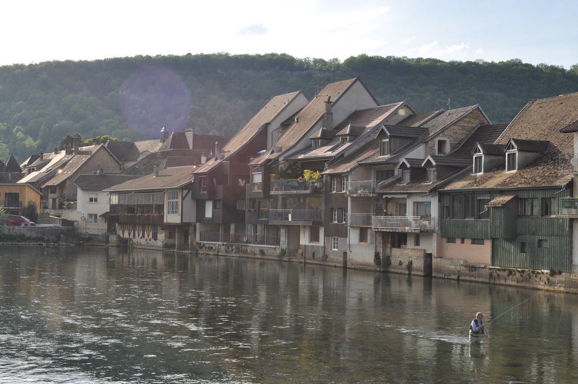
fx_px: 866
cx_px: 289
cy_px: 192
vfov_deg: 25.0
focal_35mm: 54
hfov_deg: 36.9
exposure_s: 1/200
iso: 200
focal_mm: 36
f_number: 10
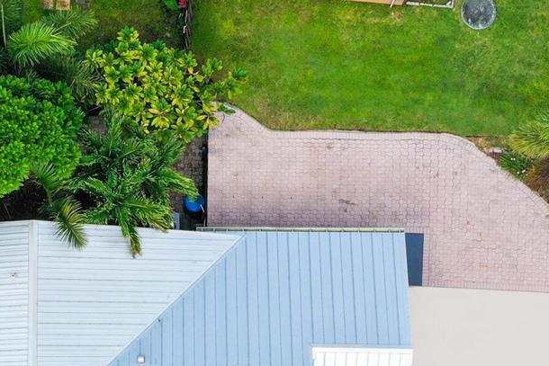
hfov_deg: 21.5
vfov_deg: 13.8
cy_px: 514
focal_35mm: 94
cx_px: 145
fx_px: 1434
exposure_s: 1/400
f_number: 5.6
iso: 100
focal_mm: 10.26
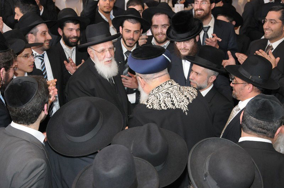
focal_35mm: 72
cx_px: 142
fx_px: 567
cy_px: 94
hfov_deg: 28.1
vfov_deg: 18.9
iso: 800
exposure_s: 1/80
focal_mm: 48
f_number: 6.3
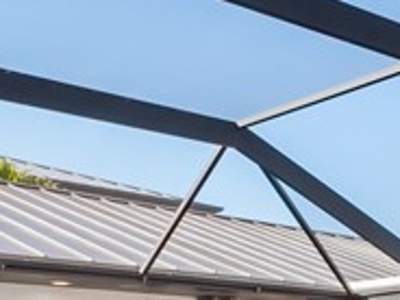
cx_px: 554
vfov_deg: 17.6
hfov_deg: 21.9
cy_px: 400
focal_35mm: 78
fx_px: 901
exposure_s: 1/100
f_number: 7.1
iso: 200
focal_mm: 7
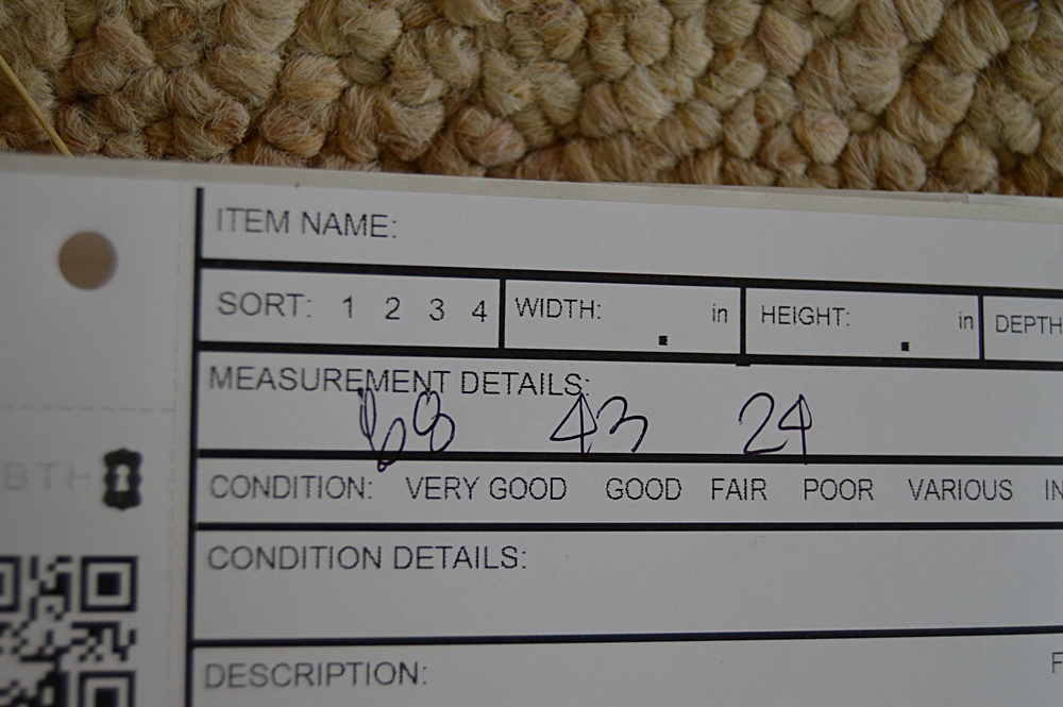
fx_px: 1682
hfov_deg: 35.1
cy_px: 354
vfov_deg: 23.7
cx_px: 532
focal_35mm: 57
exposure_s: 1/60
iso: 720
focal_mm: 38
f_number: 4.8
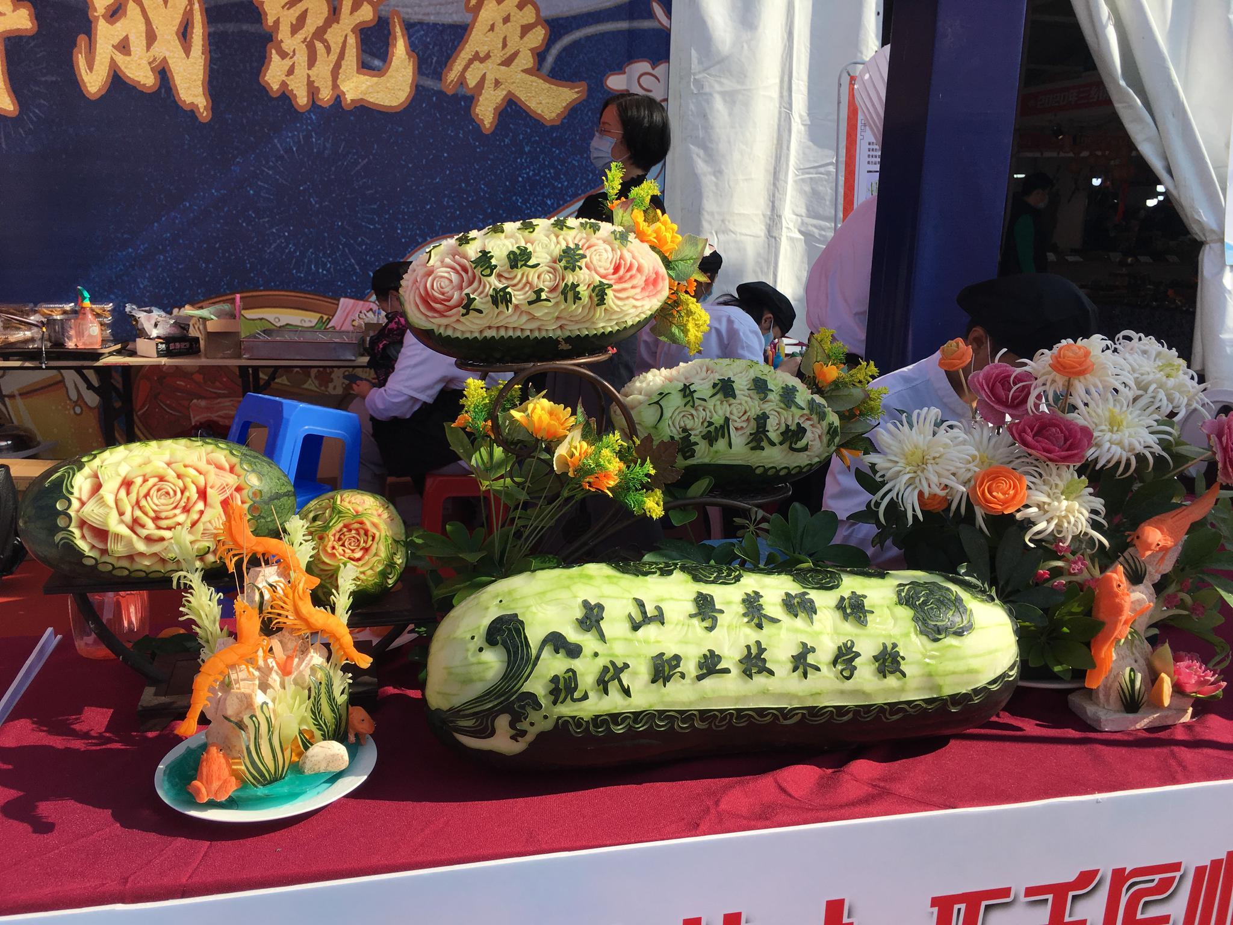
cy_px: 462
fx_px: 1033
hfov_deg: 61.7
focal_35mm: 29
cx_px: 616
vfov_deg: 48.2
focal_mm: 4.15
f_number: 2.2
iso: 25
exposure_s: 1/1479
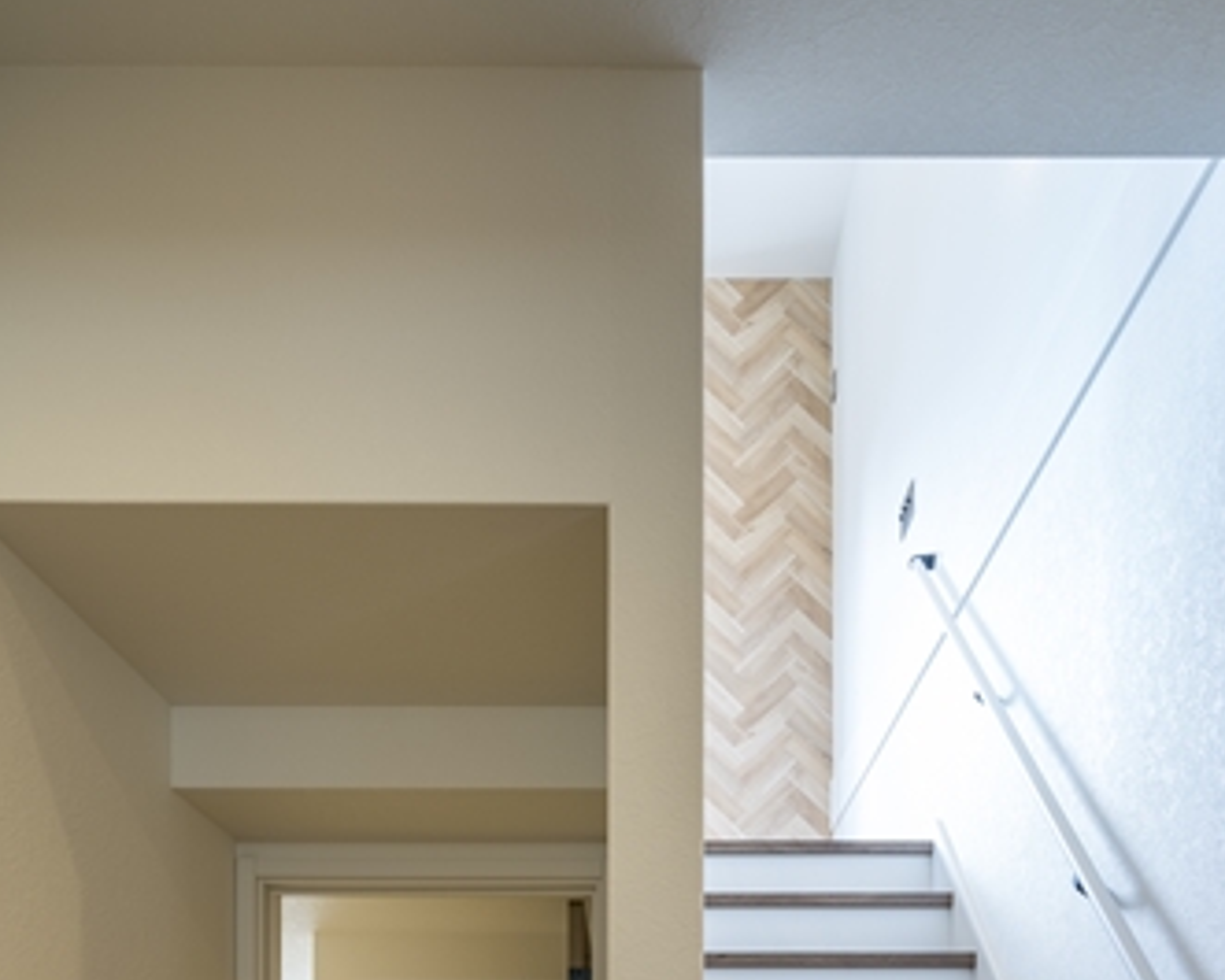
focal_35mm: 29
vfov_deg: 38.7
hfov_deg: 60.4
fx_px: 1052
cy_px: 1139
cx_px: 650
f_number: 11
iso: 100
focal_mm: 16
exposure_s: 1.6
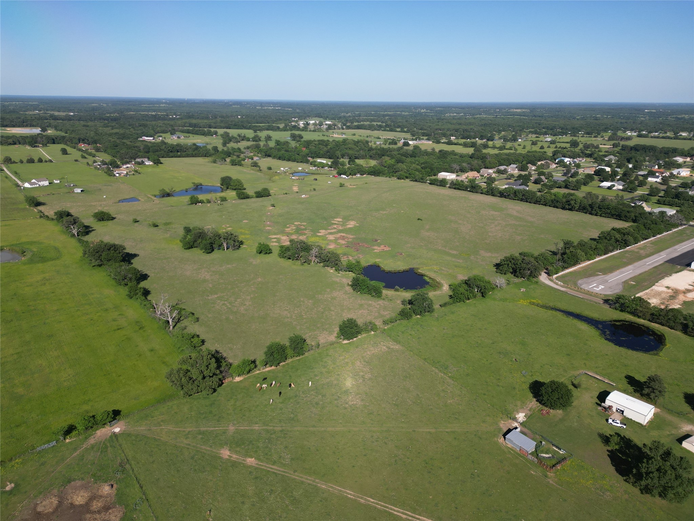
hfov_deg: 71.6
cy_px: 260
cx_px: 347
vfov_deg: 56.8
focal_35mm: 24
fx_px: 481
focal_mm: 6.72
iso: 100
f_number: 1.7
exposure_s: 1/2500
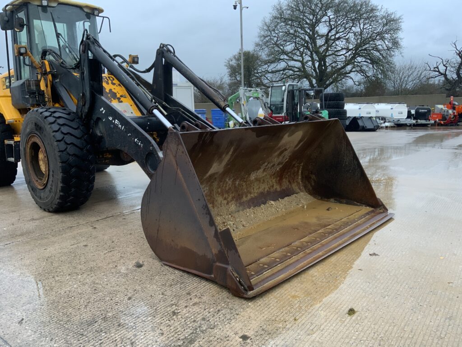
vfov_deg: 48.2
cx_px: 231
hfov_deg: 61.7
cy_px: 174
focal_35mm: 29
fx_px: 387
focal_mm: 3
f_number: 1.8
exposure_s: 1/60
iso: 80
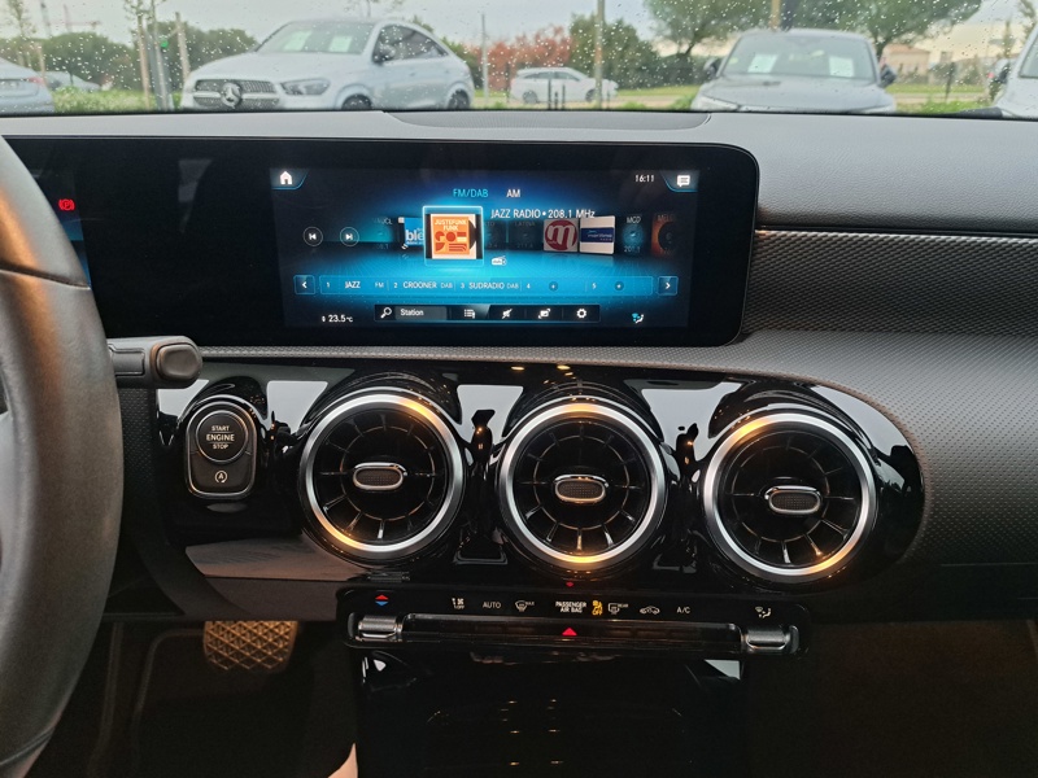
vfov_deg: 56.8
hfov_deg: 71.6
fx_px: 720
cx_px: 519
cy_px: 389
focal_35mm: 24
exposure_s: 1/50
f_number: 1.8
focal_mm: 5.23
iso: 400
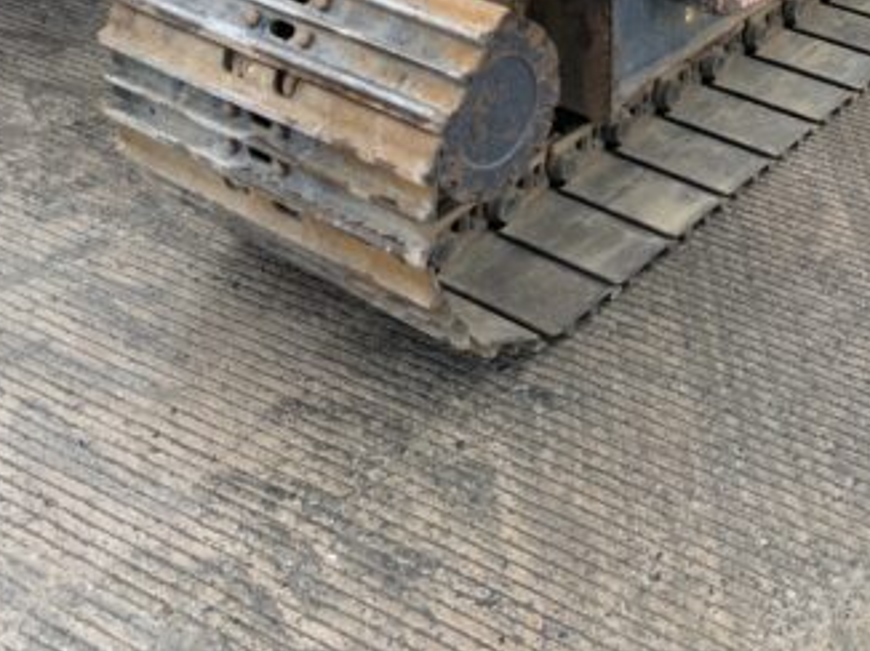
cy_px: 59
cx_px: 686
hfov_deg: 32.9
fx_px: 1432
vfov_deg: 24.8
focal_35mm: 57
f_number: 1.8
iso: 20
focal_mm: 3
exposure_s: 1/122
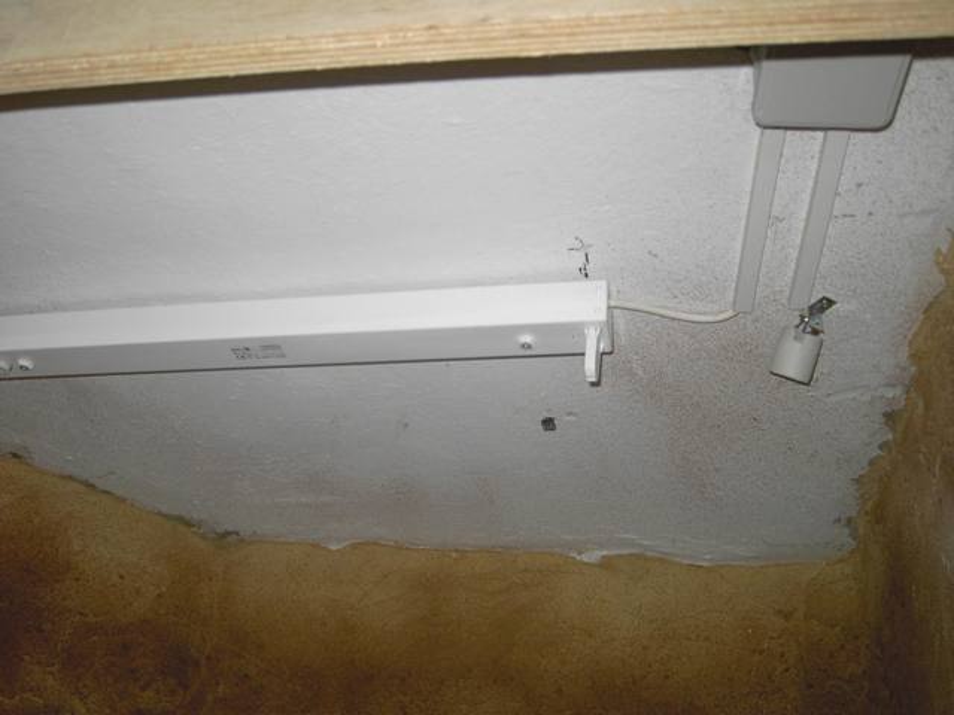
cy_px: 358
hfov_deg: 52.6
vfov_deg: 40.7
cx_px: 477
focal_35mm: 35
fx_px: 965
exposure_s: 1/50
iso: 100
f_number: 2.8
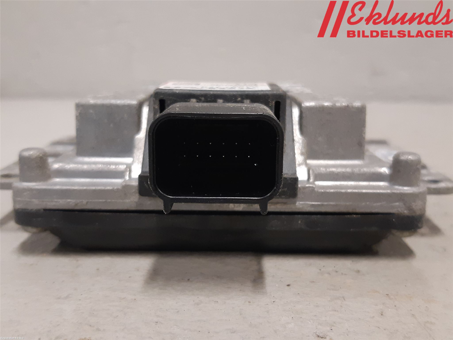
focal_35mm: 26
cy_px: 170
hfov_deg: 67.3
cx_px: 226
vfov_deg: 53.1
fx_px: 340
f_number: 1.7
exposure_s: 1/50
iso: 200
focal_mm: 3.93
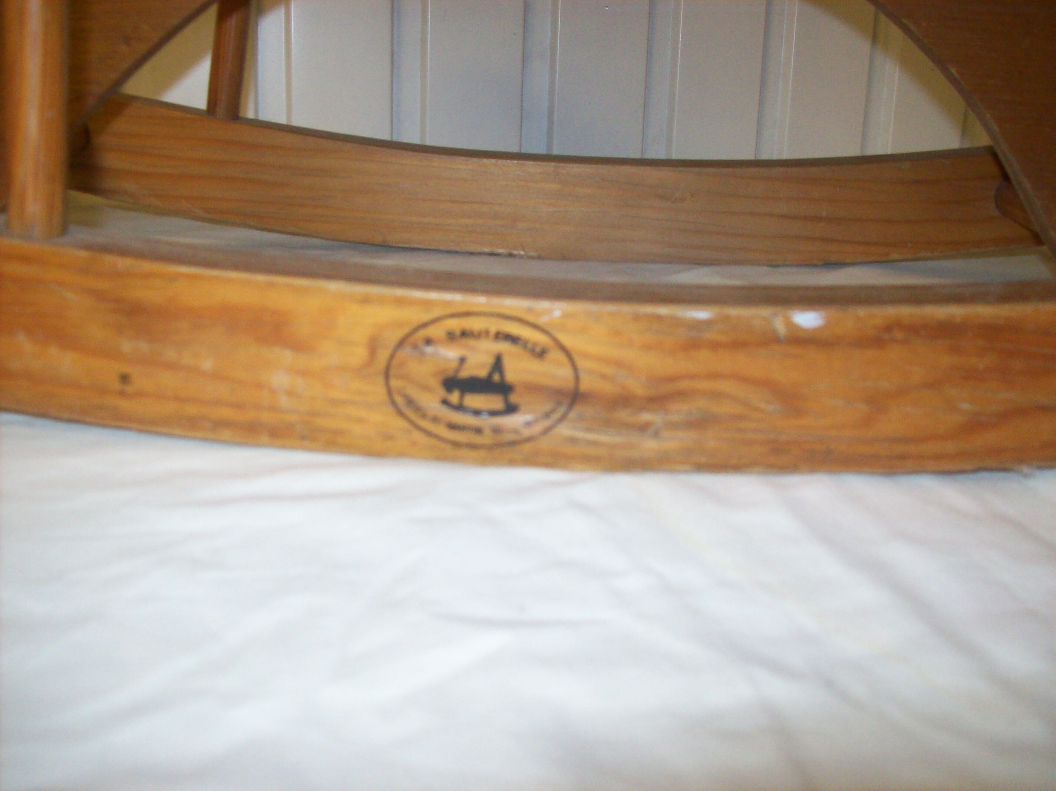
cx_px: 528
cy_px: 396
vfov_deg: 39.6
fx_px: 1098
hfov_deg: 51.4
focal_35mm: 36
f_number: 2.7
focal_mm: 6
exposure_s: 1/64
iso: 200
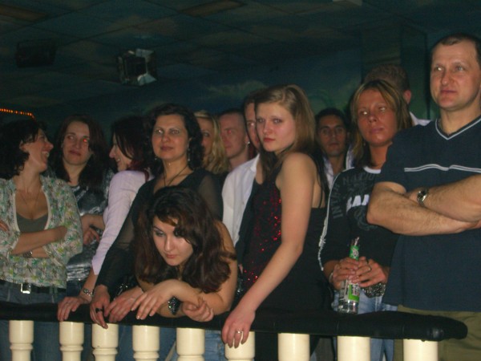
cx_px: 240
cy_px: 180
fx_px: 945
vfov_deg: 21.6
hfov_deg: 28.6
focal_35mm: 68
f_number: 4
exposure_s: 1/60
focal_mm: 14.2
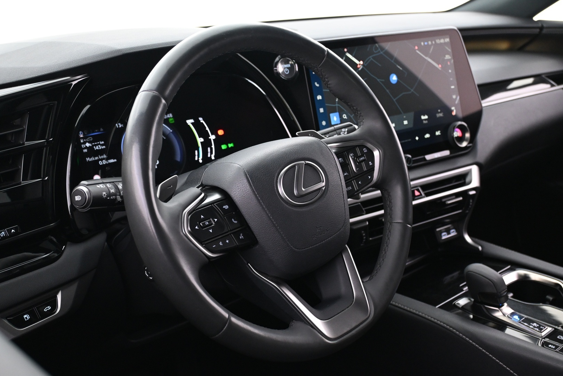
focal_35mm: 41
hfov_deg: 47.2
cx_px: 282
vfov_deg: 32.4
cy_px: 188
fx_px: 645
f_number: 4.5
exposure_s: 1/10
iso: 1600
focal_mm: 27.5
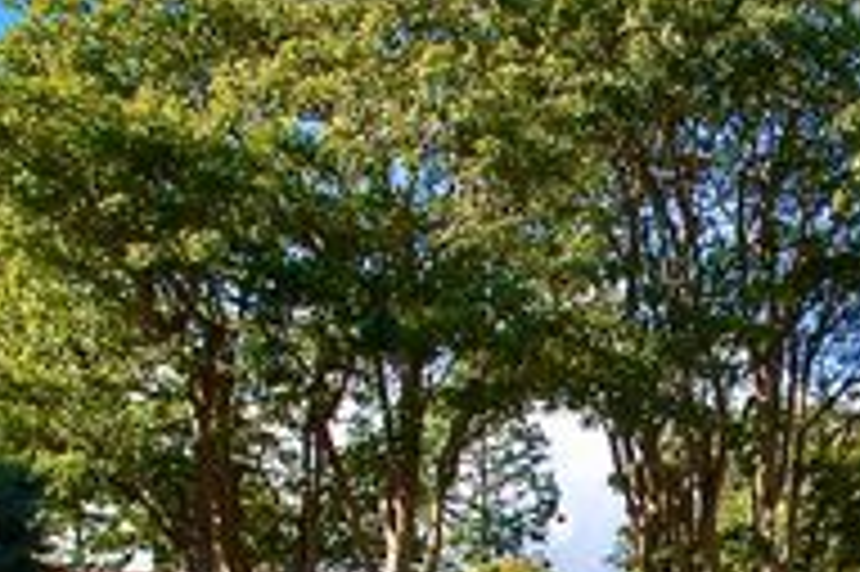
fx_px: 1122
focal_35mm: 47
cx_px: 761
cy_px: 716
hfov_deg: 39.2
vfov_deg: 25.2
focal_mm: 12
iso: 220
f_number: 8
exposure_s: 1/250
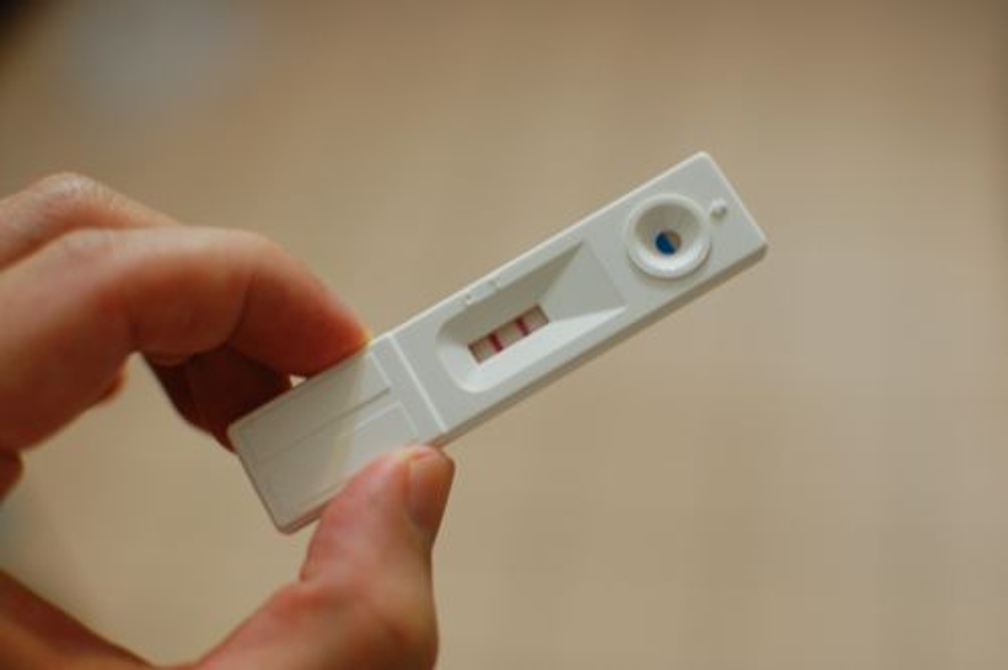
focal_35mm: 52
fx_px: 1468
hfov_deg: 37.9
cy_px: 335
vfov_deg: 25.7
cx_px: 504
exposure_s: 1/30
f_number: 2.8
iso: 800
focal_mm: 35
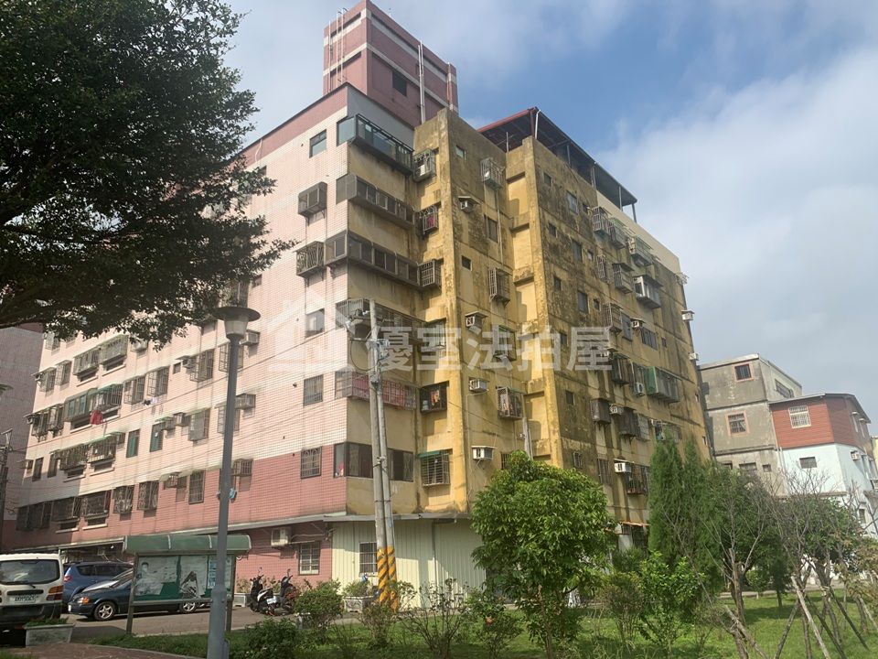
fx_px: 659
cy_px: 330
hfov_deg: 67.3
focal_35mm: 26
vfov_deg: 53.1
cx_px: 439
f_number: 1.8
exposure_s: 1/3185
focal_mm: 4.25
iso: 25
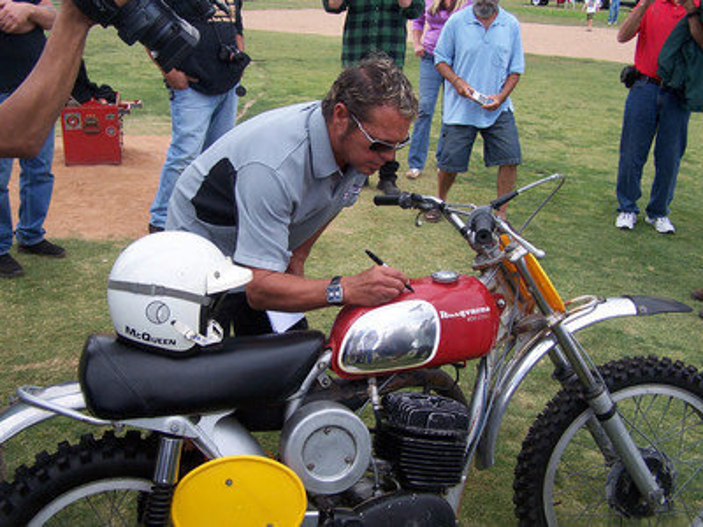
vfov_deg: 37.7
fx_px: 772
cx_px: 352
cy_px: 264
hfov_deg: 49.0
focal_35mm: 38
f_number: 2.8
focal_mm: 6.3
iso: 80
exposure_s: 1/500
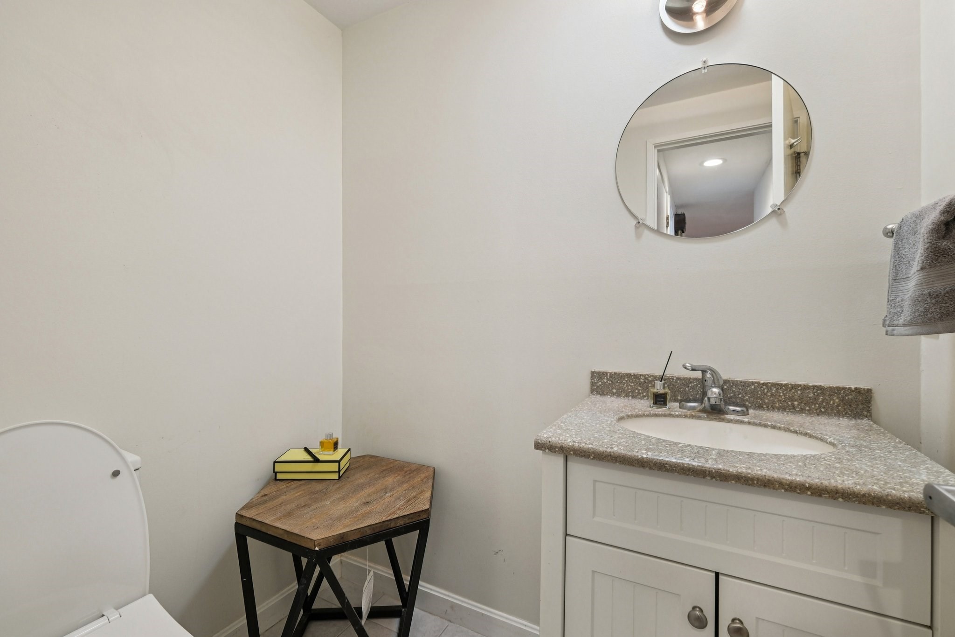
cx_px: 478
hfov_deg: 100.4
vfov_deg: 77.3
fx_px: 398
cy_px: 318
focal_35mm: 15
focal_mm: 10
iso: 160
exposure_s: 1/20
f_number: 5.6
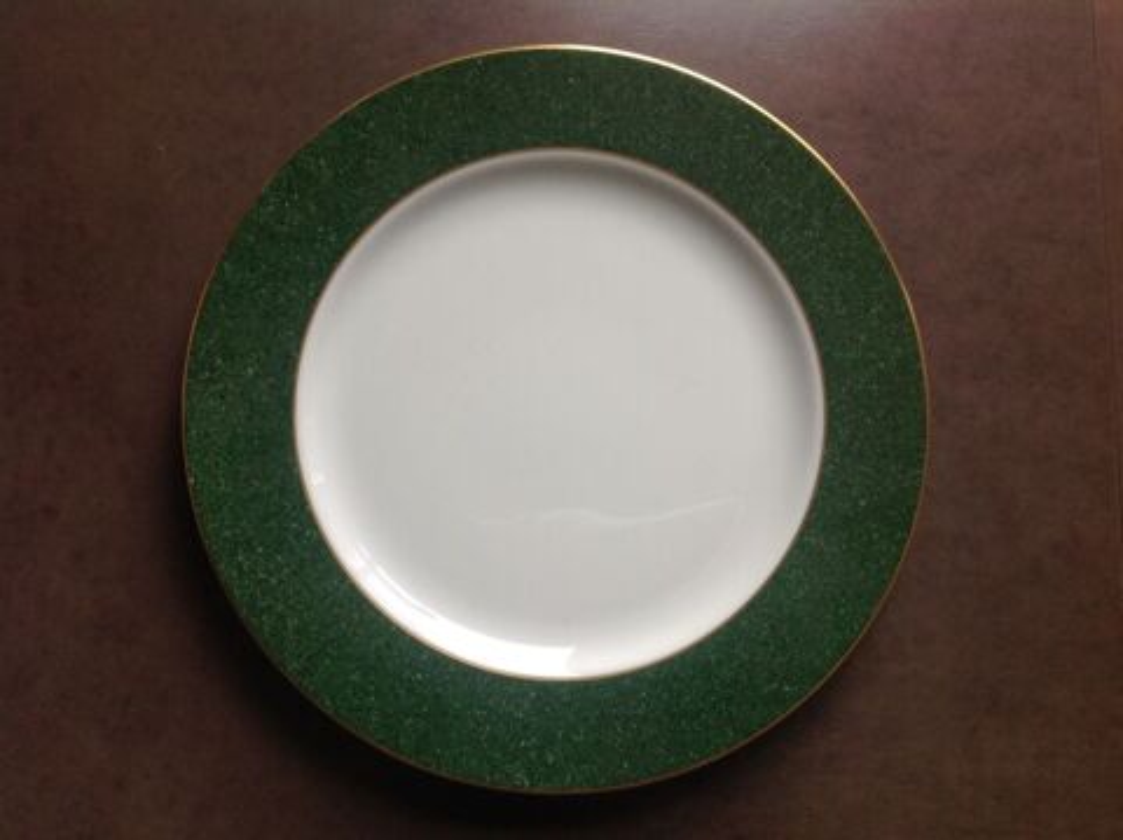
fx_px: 1134
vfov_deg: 40.6
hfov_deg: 52.7
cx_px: 562
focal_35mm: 35
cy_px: 420
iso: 50
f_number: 2.4
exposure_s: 1/60
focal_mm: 4.28
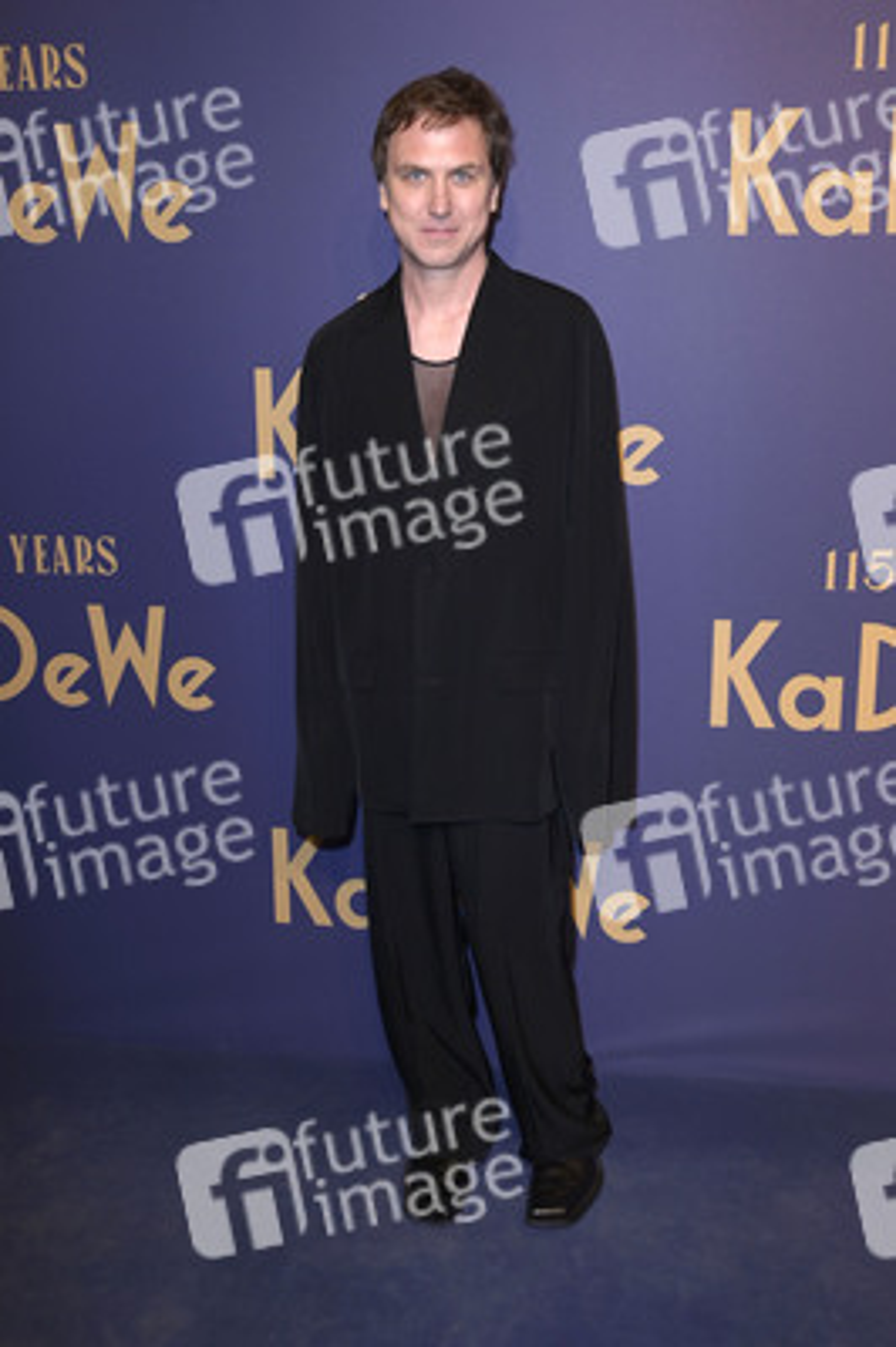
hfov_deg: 41.0
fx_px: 1197
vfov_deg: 58.8
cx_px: 448
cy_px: 674
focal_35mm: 32
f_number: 5
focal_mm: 32
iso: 500
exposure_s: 1/250
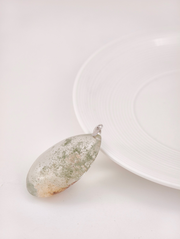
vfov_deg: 23.0
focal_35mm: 85
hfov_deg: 17.4
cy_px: 120
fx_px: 588
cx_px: 90
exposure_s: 1/200
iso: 125
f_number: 2.67
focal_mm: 22.48
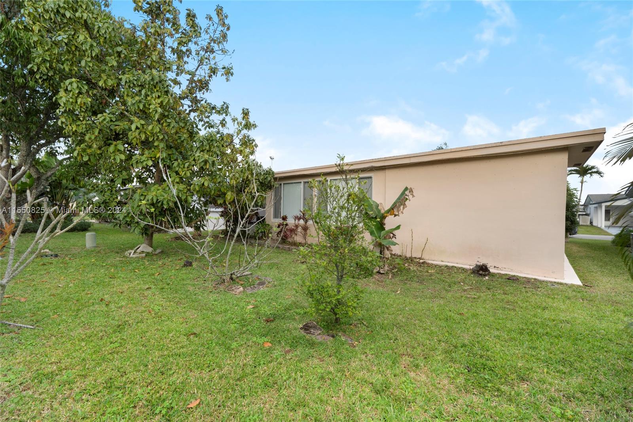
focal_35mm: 15
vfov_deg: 77.3
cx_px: 316
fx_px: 264
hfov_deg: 100.4
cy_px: 211
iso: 100
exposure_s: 1/250
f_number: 10
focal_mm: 10
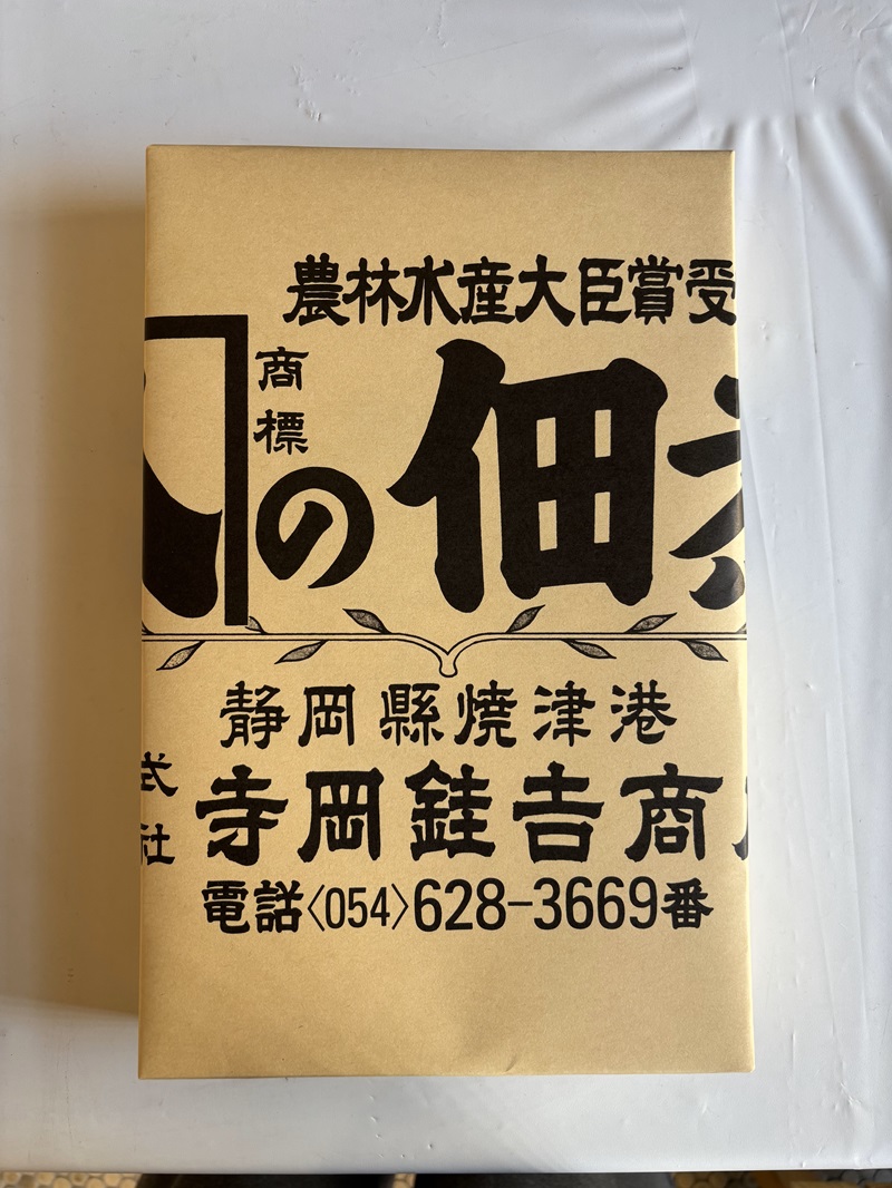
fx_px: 893
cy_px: 594
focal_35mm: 26
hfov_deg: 53.1
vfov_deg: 67.3
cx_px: 446
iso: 64
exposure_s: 1/60
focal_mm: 5.96
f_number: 1.6
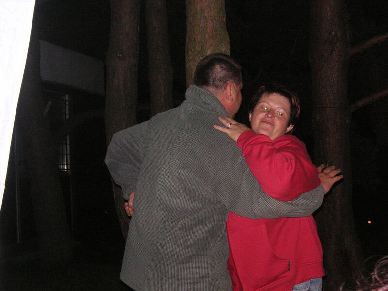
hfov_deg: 31.7
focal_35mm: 61
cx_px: 194
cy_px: 146
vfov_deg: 24.0
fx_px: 684
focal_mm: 10.2
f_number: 3.9
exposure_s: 1/60
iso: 160
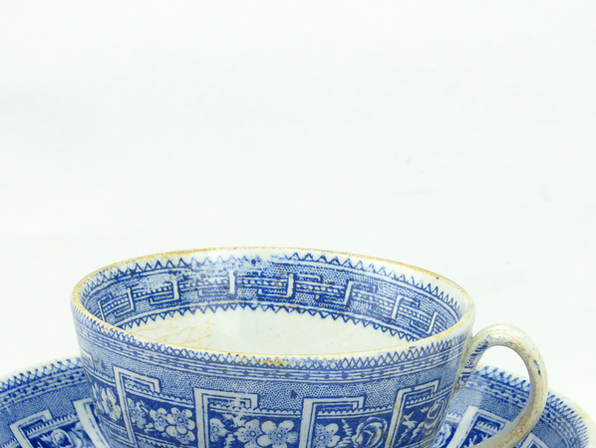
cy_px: 364
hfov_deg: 4.7
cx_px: 285
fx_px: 7200
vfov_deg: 3.6
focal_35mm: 418
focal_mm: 44.8
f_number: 5.6
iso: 200
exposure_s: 1/60
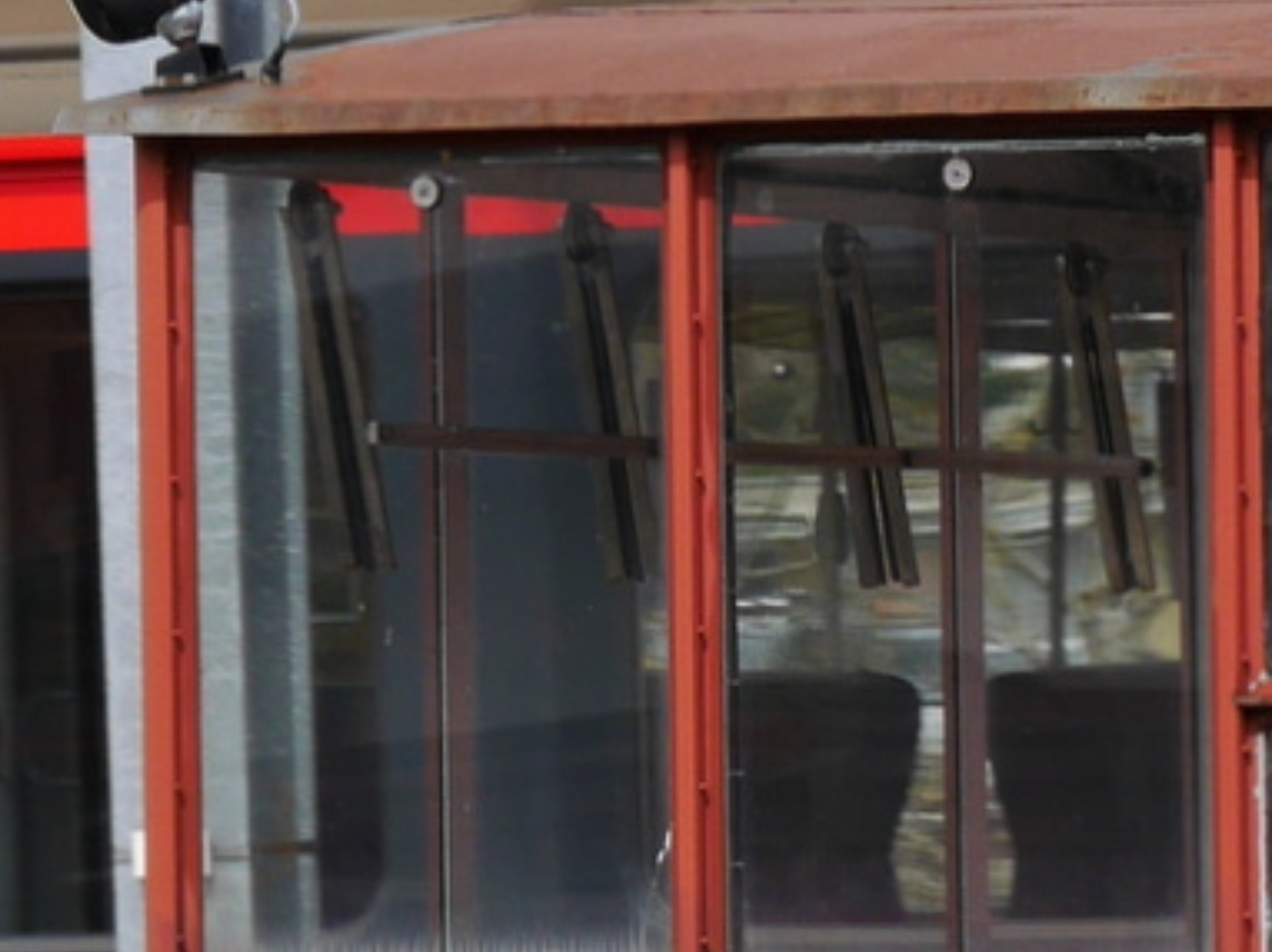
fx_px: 9695
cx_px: 1312
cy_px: 1252
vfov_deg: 5.6
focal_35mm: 264
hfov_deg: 7.5
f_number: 8
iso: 160
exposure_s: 1/320
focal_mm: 42
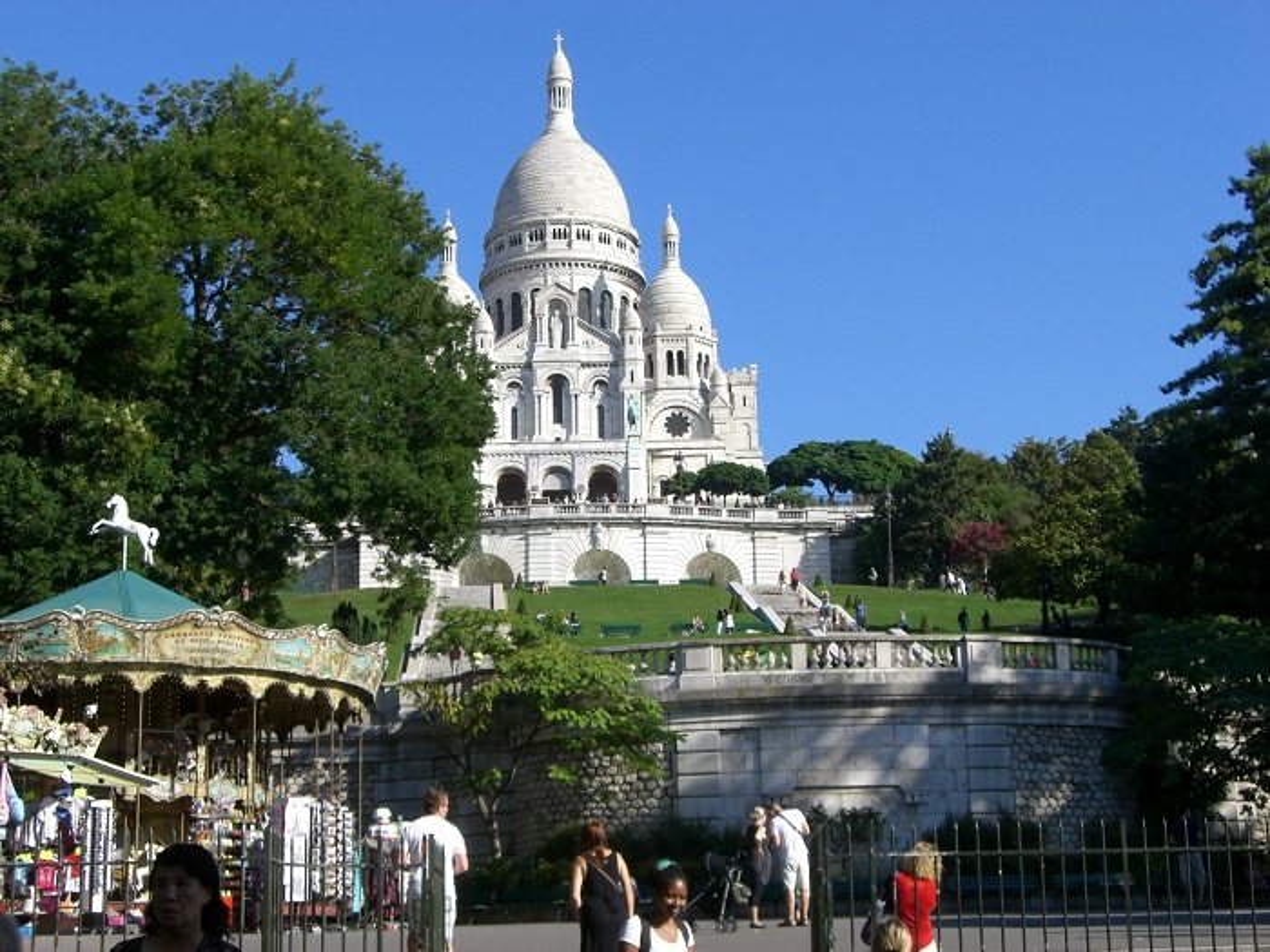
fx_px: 2018
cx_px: 635
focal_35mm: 55
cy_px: 476
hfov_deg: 34.9
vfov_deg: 26.6
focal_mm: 9
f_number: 5.2
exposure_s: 1/320
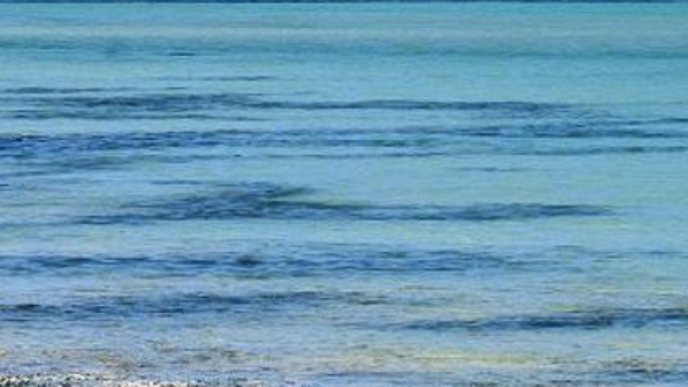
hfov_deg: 5.6
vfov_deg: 3.2
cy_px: 219
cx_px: -94
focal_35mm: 384
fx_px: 7004
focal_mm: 100
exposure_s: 1/320
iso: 100
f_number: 8
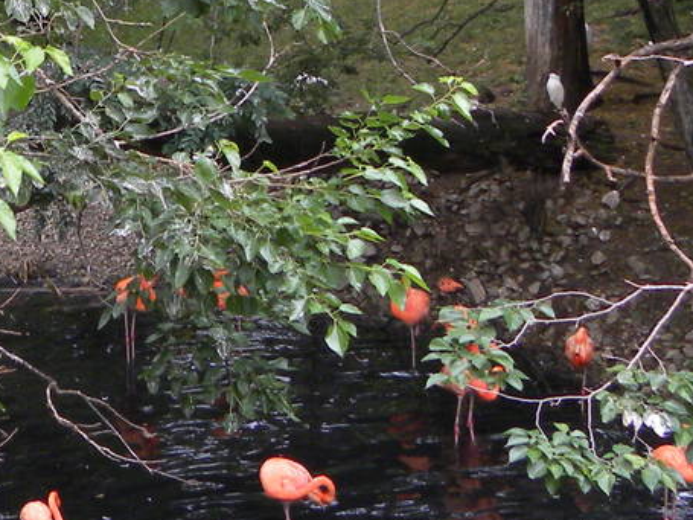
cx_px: -180
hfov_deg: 16.2
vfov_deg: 12.1
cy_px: -311
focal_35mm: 116
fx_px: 2322
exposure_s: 1/72.4
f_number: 2.8
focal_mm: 5.9
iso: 121
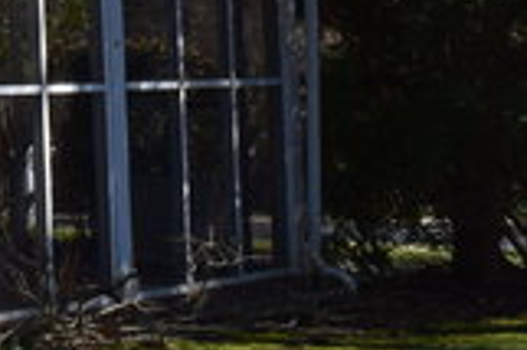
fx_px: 2135
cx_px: -890
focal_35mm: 146
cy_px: -39
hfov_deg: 10.9
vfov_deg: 9.3
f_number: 11
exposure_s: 1/400
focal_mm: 18
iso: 400
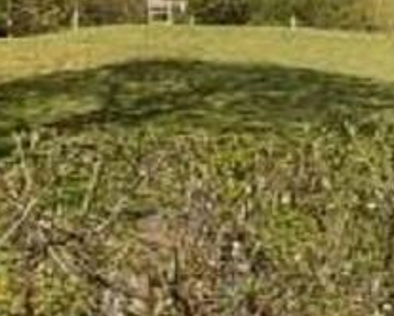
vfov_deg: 13.9
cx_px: 554
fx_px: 1296
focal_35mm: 111
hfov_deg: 16.1
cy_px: 136
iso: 80
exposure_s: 1/1000
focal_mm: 4
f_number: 3.1
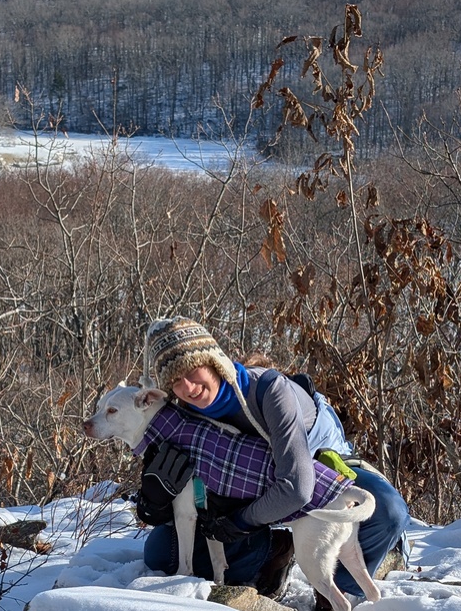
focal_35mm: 82
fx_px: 1452
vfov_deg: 23.7
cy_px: 393
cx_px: 200
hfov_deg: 18.0
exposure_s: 1/1299
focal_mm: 6.9
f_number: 1.68
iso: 21
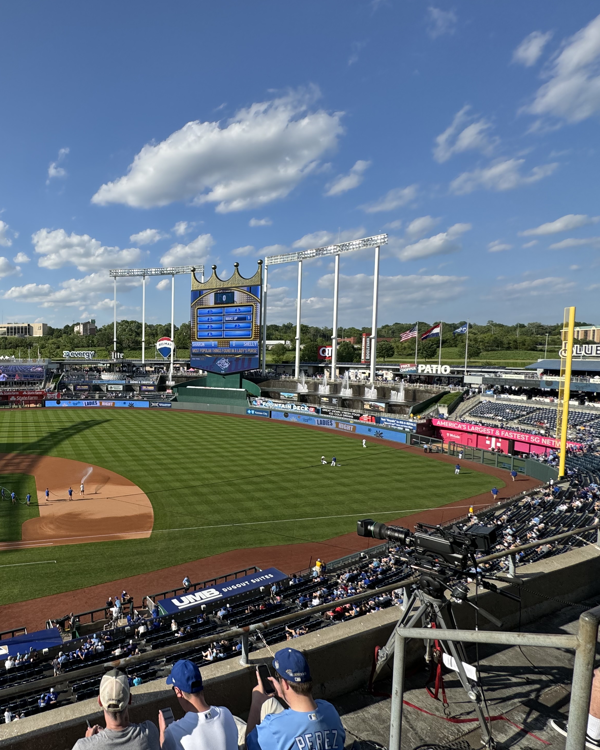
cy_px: 376
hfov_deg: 63.0
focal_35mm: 19
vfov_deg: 83.3
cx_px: 97
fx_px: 422
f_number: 2.2
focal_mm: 2.22
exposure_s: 1/1927
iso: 50
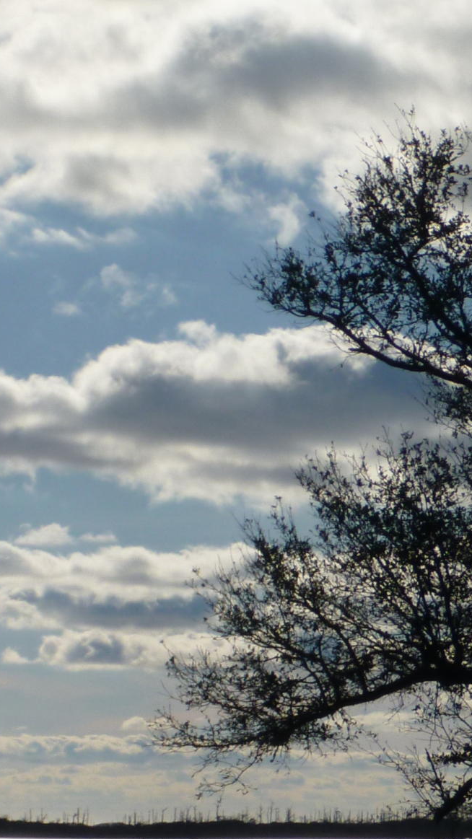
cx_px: -25
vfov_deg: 13.1
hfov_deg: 7.4
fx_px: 3628
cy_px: 748
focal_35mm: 163
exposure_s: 1/250
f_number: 16
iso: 100
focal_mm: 10.4
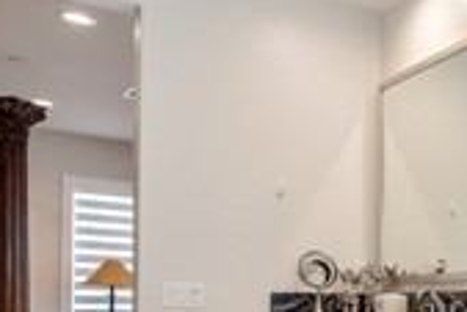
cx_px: 694
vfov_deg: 24.6
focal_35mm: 53
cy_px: 297
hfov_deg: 27.0
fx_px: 688
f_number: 5
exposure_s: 1/100
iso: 400
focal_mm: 14
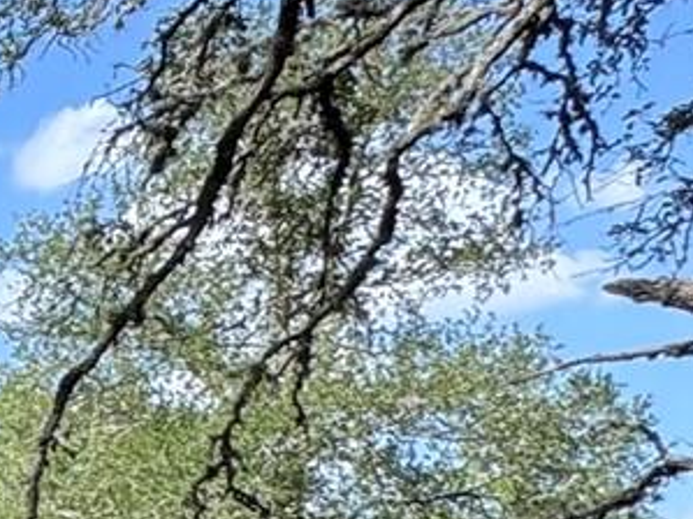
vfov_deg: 13.9
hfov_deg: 14.4
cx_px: -925
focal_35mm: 96
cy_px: 890
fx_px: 1921
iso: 40
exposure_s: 1/290
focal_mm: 2.22
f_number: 2.2
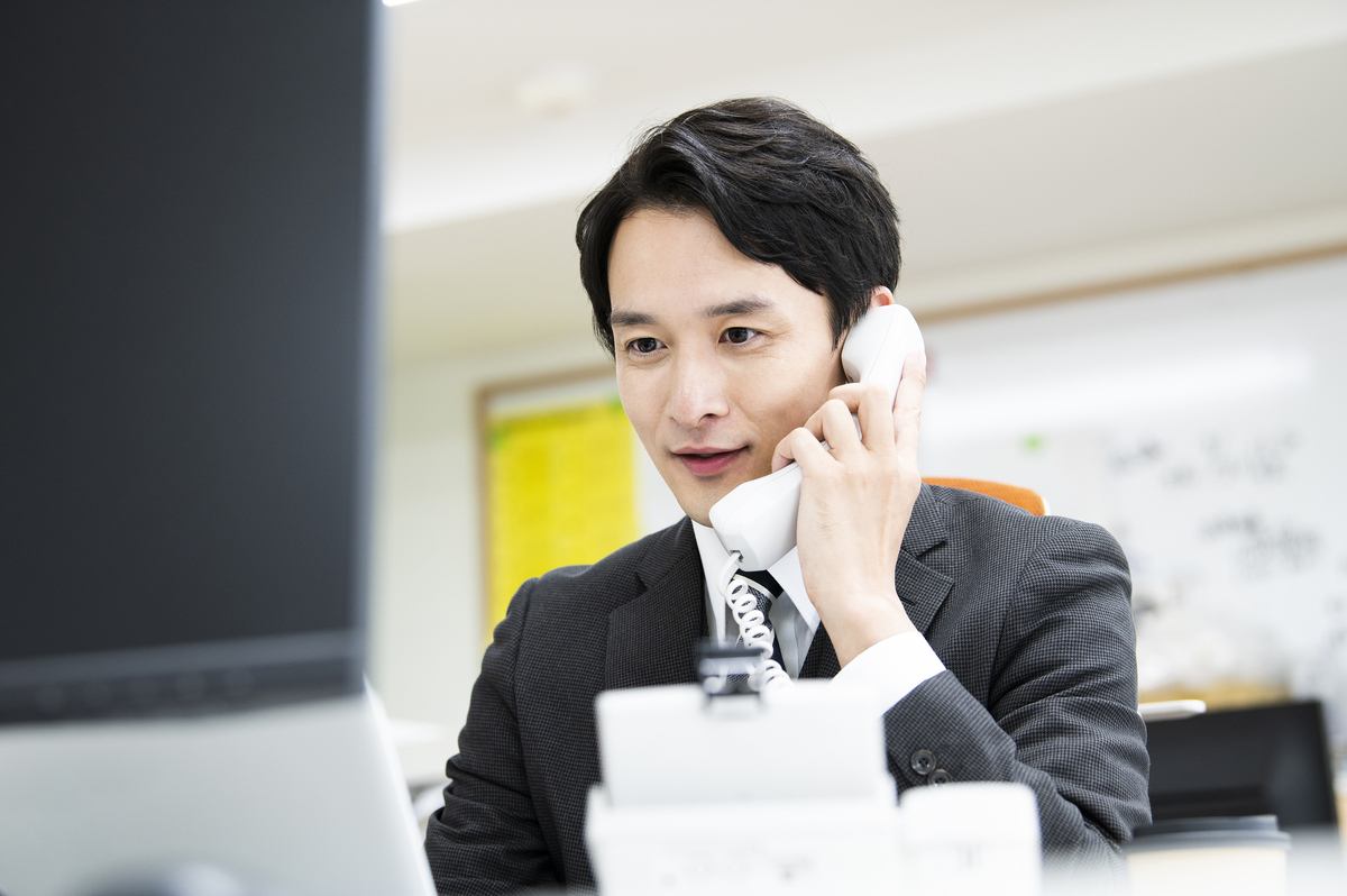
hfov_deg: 22.6
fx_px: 3365
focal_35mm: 90
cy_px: 448
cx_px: 674
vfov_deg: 15.2
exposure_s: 1/100
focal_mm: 90
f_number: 4
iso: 800
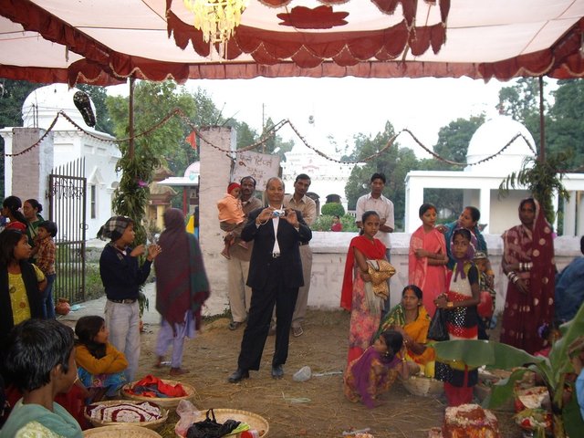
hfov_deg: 49.0
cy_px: 219
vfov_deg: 37.7
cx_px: 292
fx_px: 641
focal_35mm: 38
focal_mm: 6.2
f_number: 2.7
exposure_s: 1/20
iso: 100
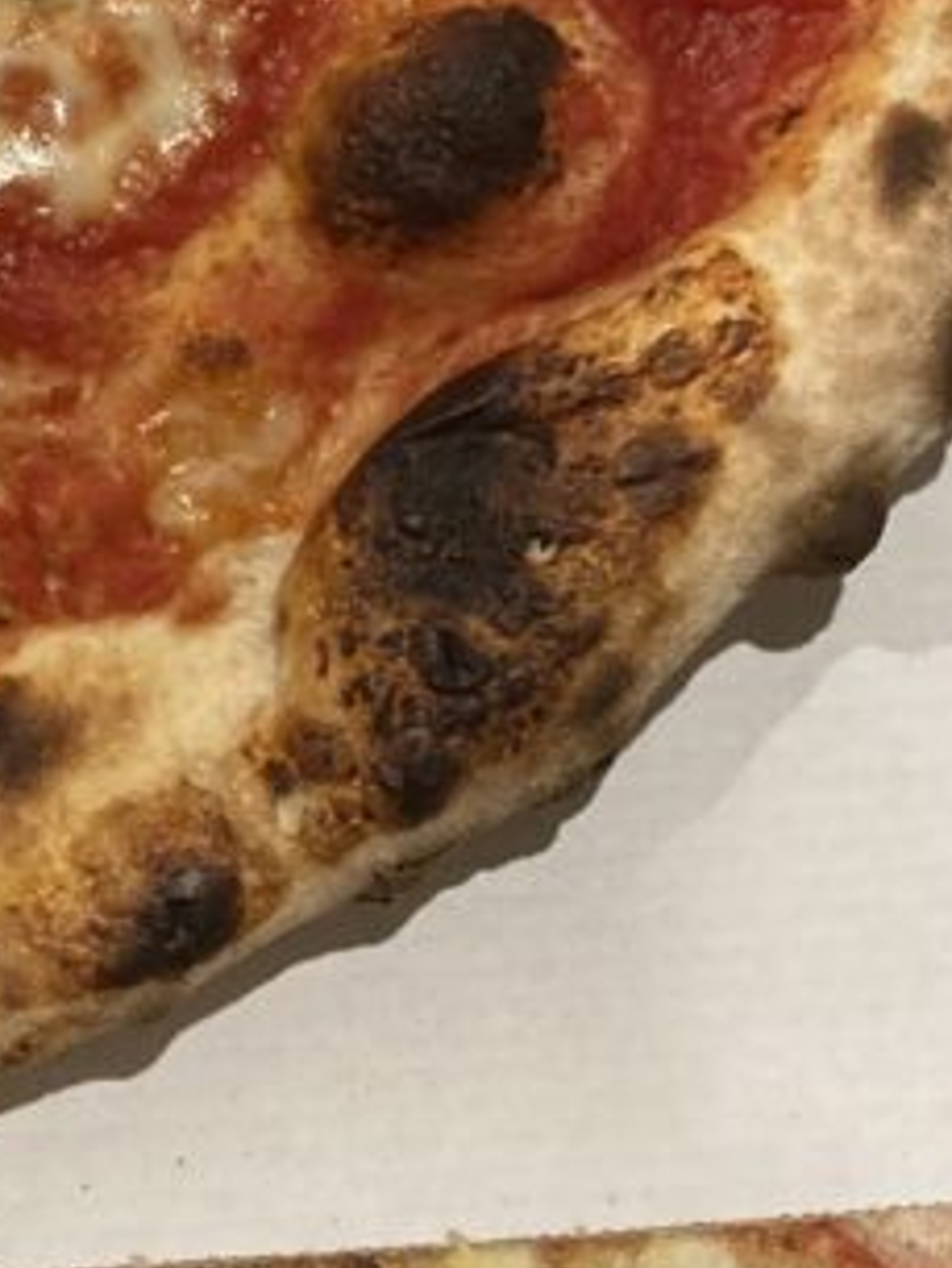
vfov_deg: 20.1
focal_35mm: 94
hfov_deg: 14.9
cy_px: -46
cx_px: -328
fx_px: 3444
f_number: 1.8
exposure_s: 1/60
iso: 160
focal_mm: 3.99
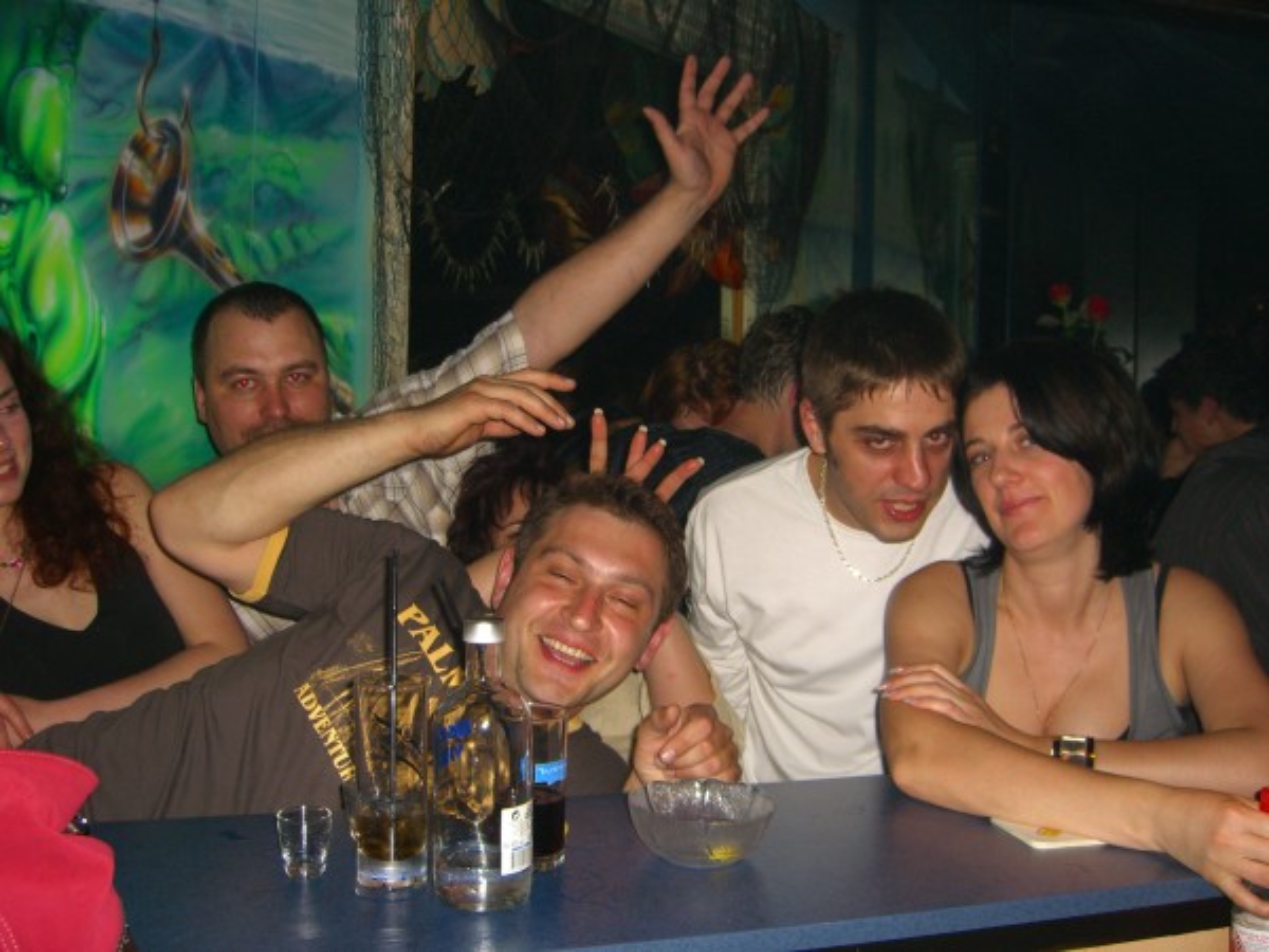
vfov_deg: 37.7
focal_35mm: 38
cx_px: 634
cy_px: 476
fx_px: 1393
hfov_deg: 49.0
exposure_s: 1/60
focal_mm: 7.9
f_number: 2.8
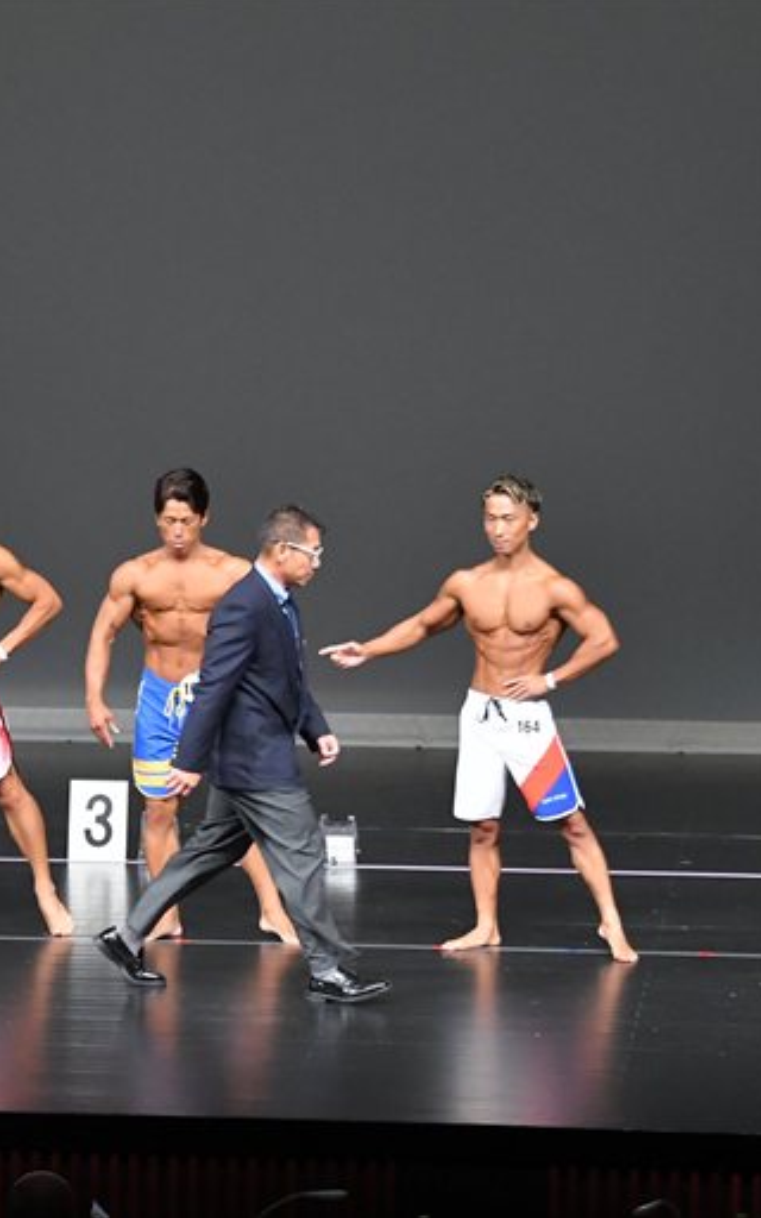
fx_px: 8030
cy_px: 607
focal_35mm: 242
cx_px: -92
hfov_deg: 5.4
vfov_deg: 8.7
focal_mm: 105
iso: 5000
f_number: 5.6
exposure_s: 1/400
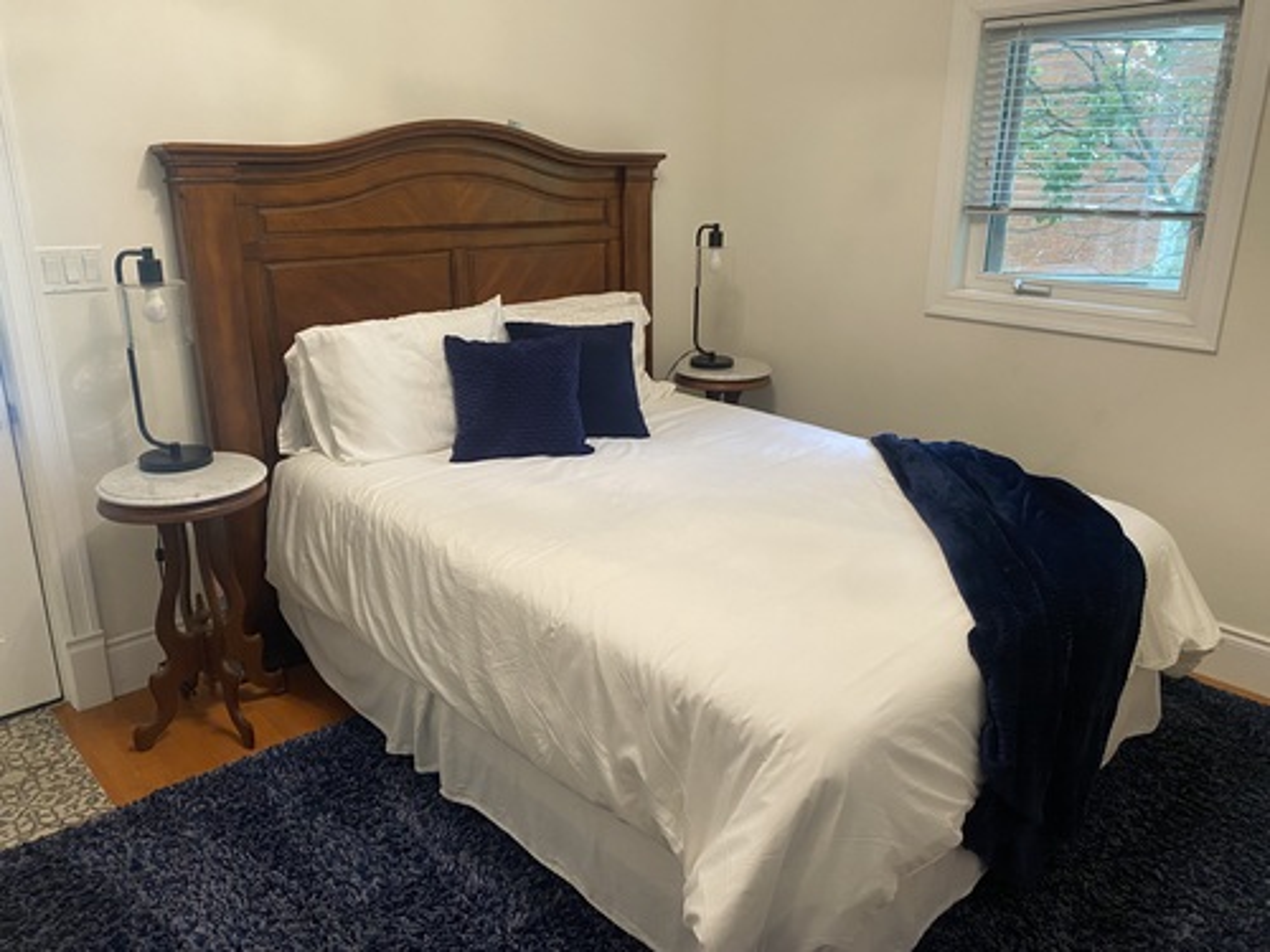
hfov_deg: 67.3
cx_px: 635
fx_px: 954
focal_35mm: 26
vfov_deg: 53.1
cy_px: 476
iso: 200
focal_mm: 4.25
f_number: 1.8
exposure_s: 1/60
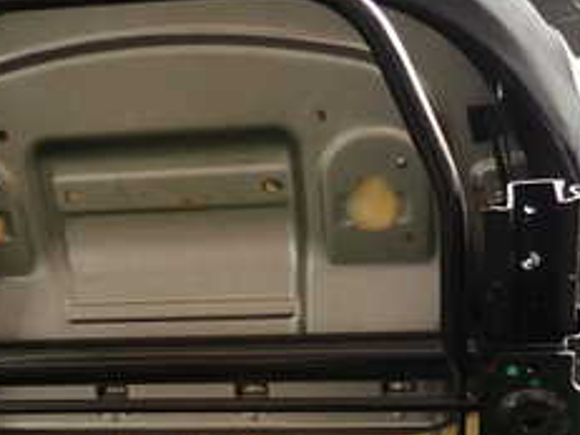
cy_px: 415
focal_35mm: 65
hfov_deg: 29.8
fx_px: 1089
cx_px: 236
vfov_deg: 21.9
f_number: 2
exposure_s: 1/60
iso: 160
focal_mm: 4.5
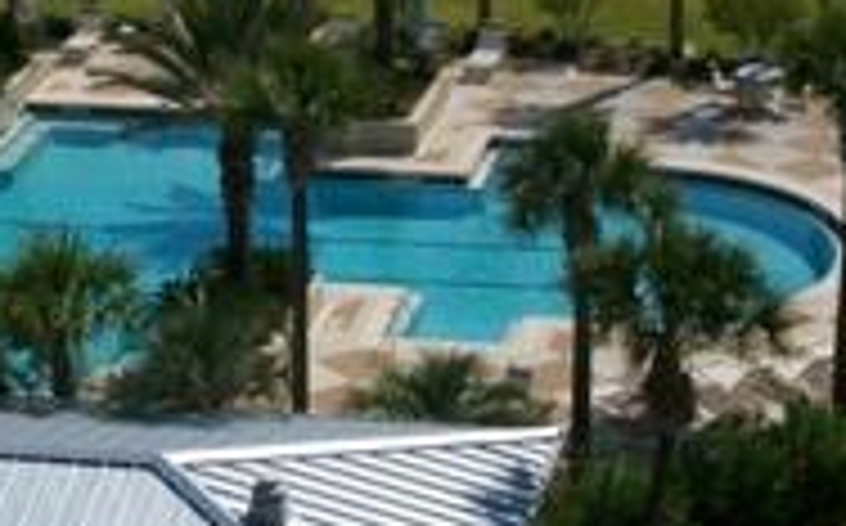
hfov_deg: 13.2
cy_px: 189
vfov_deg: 8.3
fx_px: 3639
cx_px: 126
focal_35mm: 158
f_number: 6.7
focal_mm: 11.6
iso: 64
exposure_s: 1/640
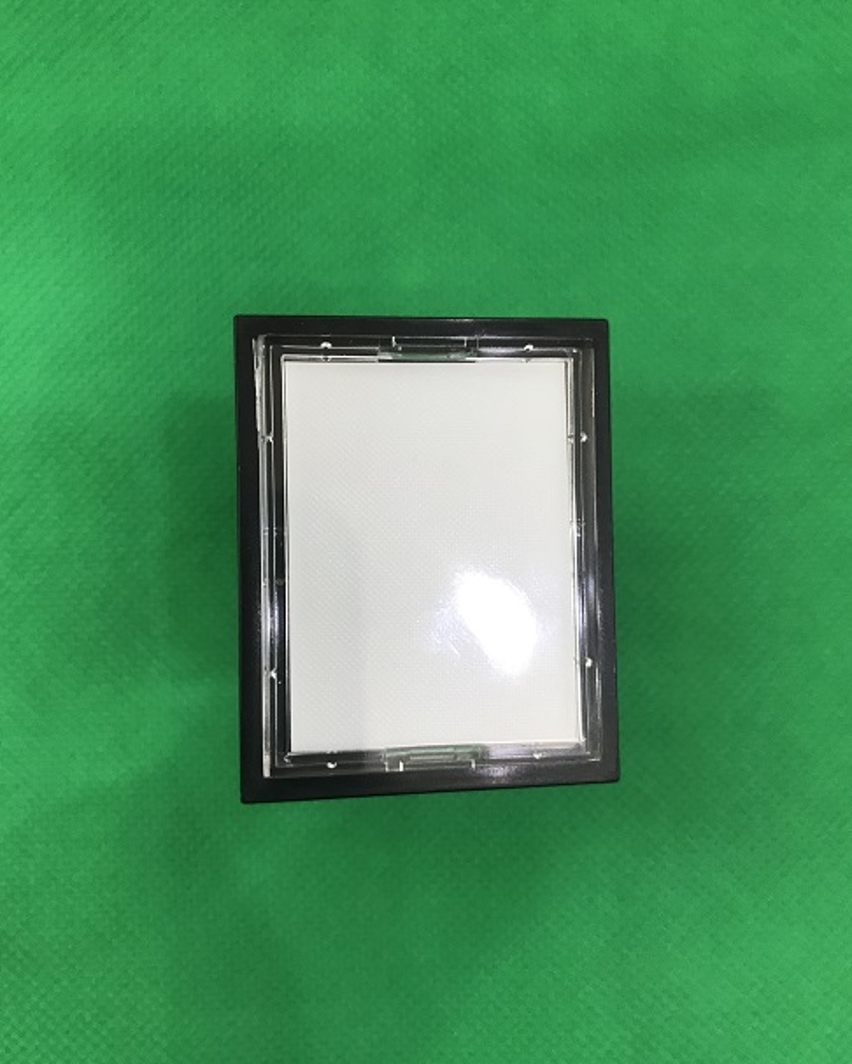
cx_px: 437
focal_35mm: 30
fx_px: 945
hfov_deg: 48.5
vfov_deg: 58.8
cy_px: 540
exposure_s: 1/20
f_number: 1.8
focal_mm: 3.99
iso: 40
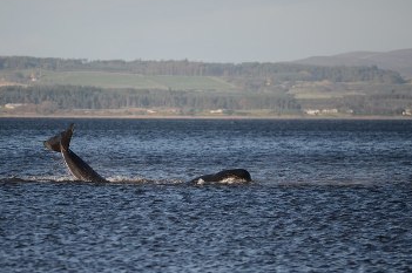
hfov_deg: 5.4
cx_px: 167
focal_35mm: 383
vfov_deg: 3.6
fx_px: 4377
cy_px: 147
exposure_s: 1/400
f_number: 5.6
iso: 100
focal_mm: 200
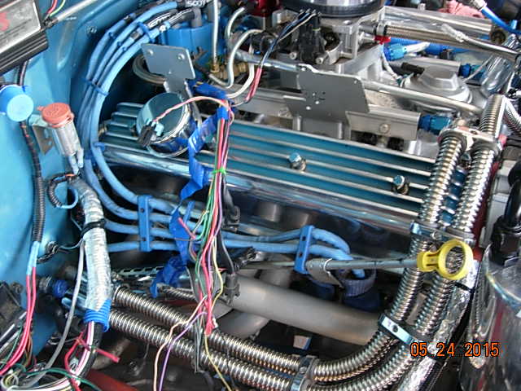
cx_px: 260
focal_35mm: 38
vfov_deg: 37.7
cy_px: 196
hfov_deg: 49.0
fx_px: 572
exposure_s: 1/16
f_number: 2.8
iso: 64
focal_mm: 7.8
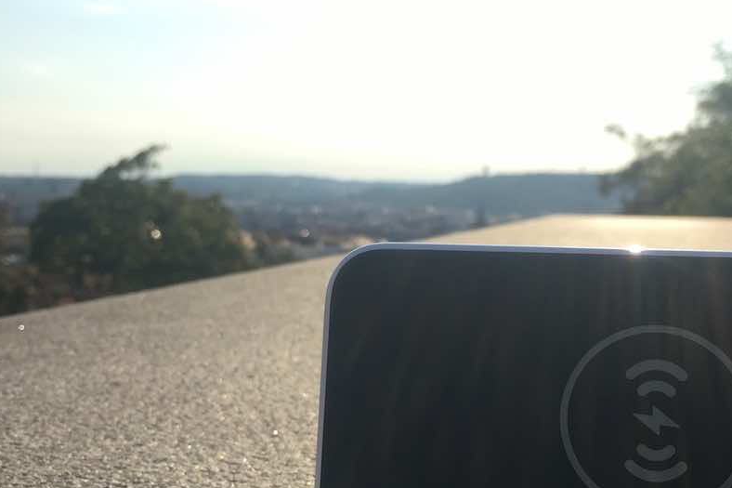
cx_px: 427
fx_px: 1098
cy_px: 290
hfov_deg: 36.8
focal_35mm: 54
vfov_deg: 25.0
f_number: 2.2
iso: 25
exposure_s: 1/1637
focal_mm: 4.15
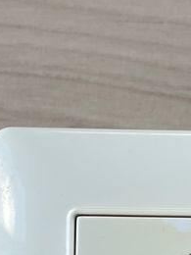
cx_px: 214
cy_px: 269
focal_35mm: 100
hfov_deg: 14.4
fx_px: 736
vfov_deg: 19.0
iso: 40
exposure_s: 1/121
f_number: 1.6
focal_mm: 4.2
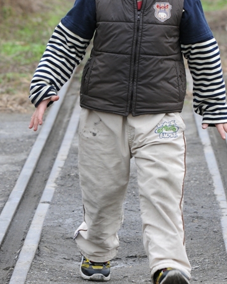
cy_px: 86
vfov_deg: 9.8
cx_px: 127
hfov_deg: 7.8
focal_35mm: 197
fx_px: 1656
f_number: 5.6
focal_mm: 80
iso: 200
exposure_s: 1/250
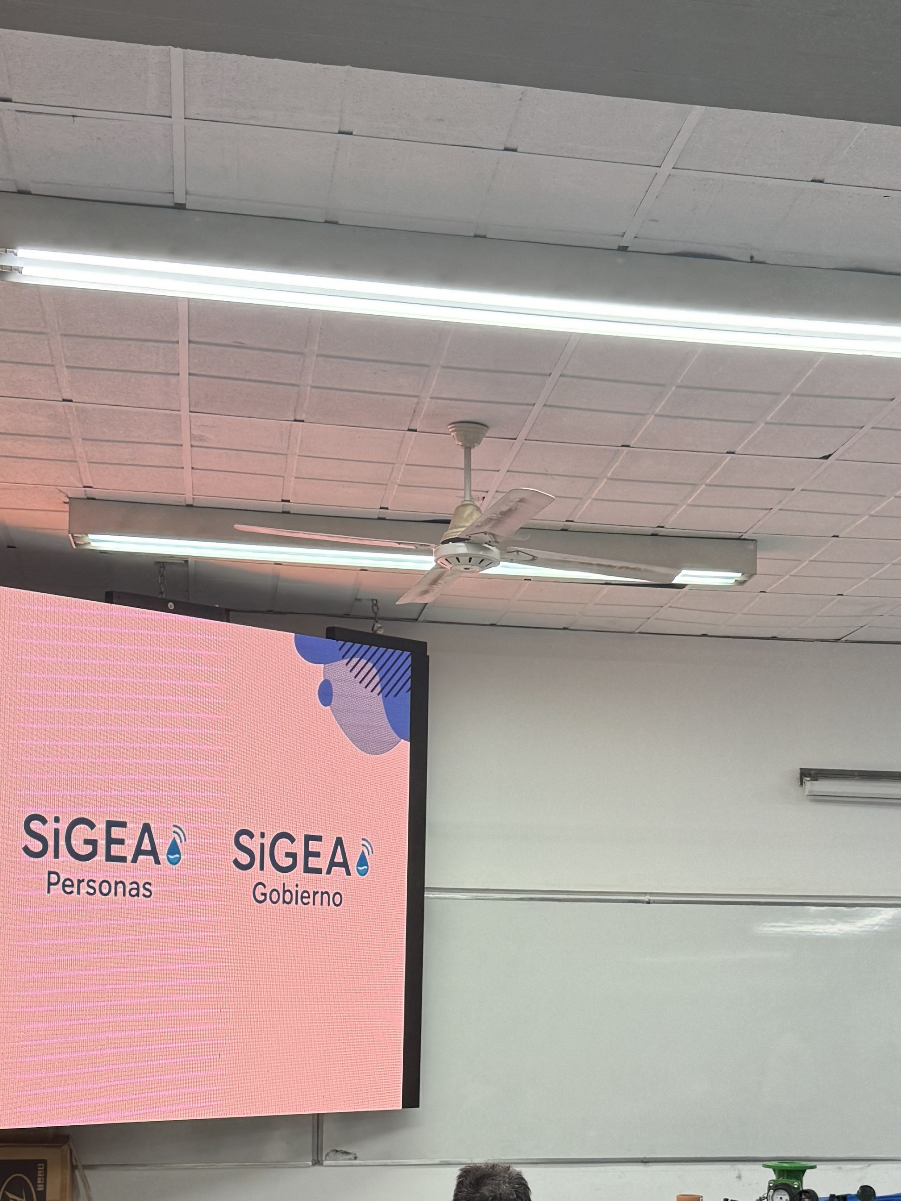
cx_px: 590
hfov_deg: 27.4
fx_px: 1839
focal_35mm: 53
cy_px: 992
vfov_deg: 34.8
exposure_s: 1/120
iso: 125
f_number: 1.78
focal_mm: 6.76
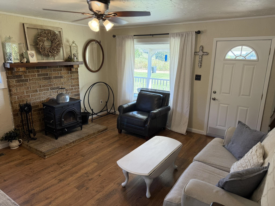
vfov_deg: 56.8
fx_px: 191
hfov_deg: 71.6
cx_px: 138
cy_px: 103
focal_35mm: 24
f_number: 1.78
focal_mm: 6.76
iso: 80
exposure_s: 1/130
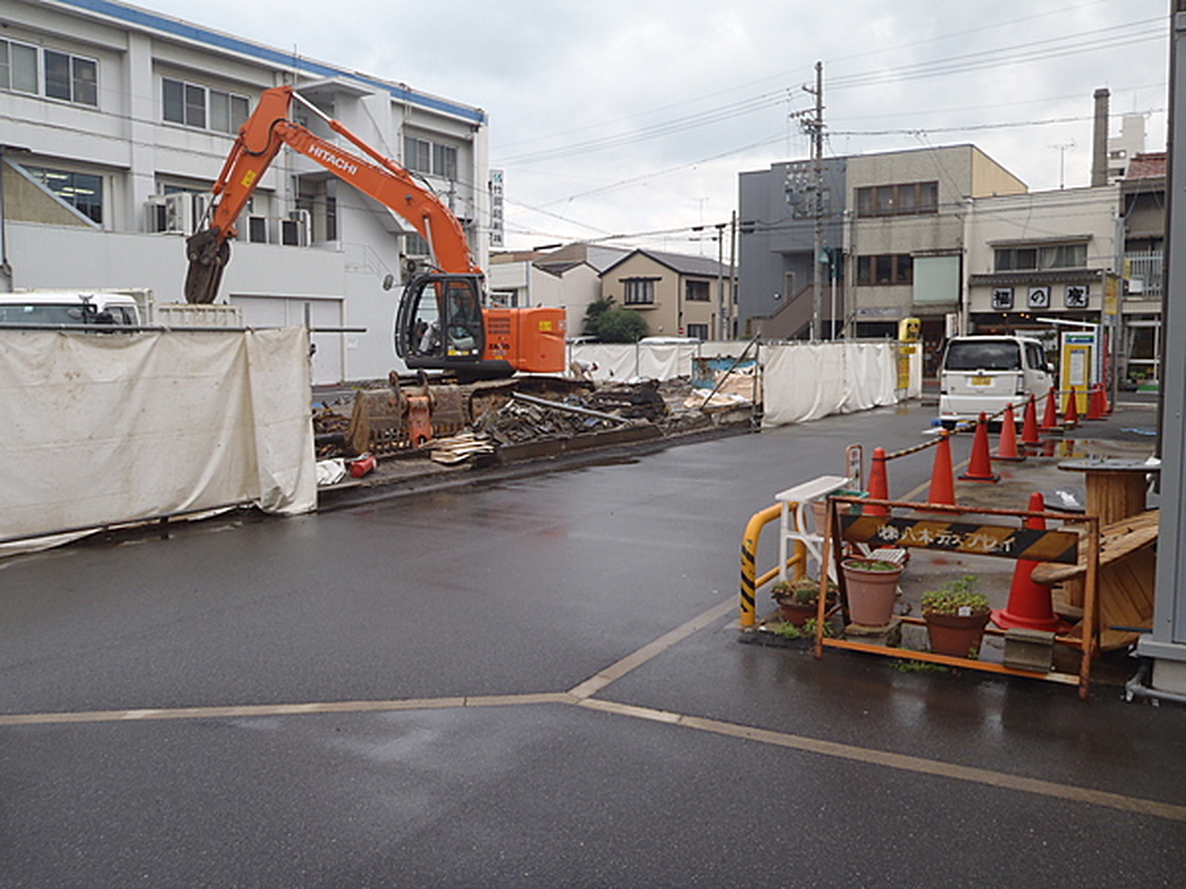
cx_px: 593
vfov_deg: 49.7
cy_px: 444
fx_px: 959
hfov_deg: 63.4
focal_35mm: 28
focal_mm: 5
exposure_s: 1/250
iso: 64
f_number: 4
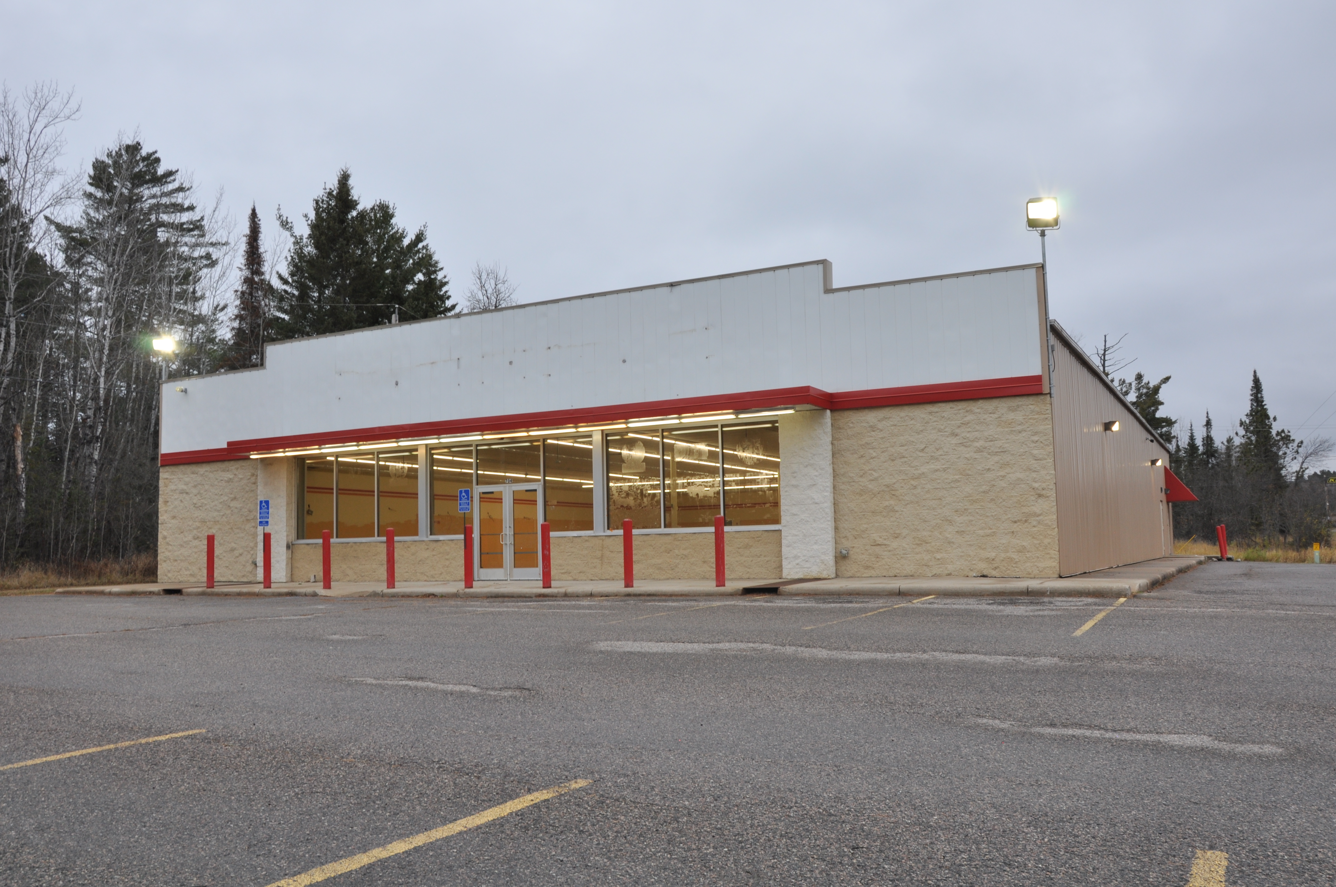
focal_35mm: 32
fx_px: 1168
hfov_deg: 59.6
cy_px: 444
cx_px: 668
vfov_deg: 41.6
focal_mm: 21
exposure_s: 1/6
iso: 200
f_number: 16
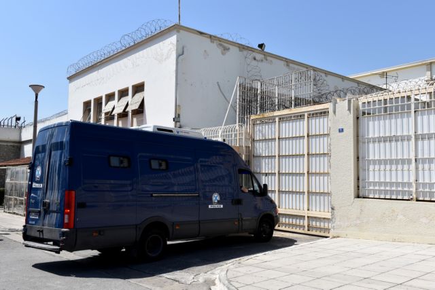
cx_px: 218
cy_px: 145
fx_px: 411
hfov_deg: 55.8
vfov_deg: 38.9
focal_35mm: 34
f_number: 9
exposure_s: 1/250
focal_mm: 34
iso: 100
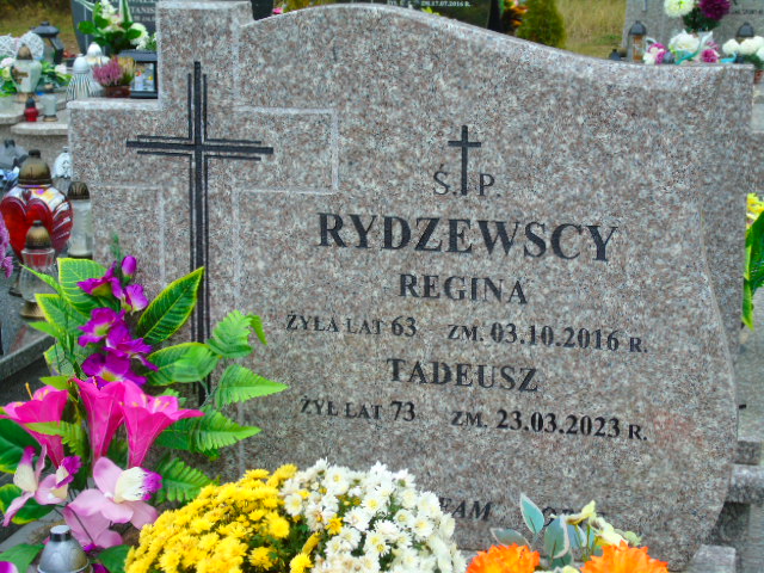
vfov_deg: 20.7
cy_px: 286
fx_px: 1567
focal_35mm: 71
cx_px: 382
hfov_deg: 27.4
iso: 80
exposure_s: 1/40
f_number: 4.7
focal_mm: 13
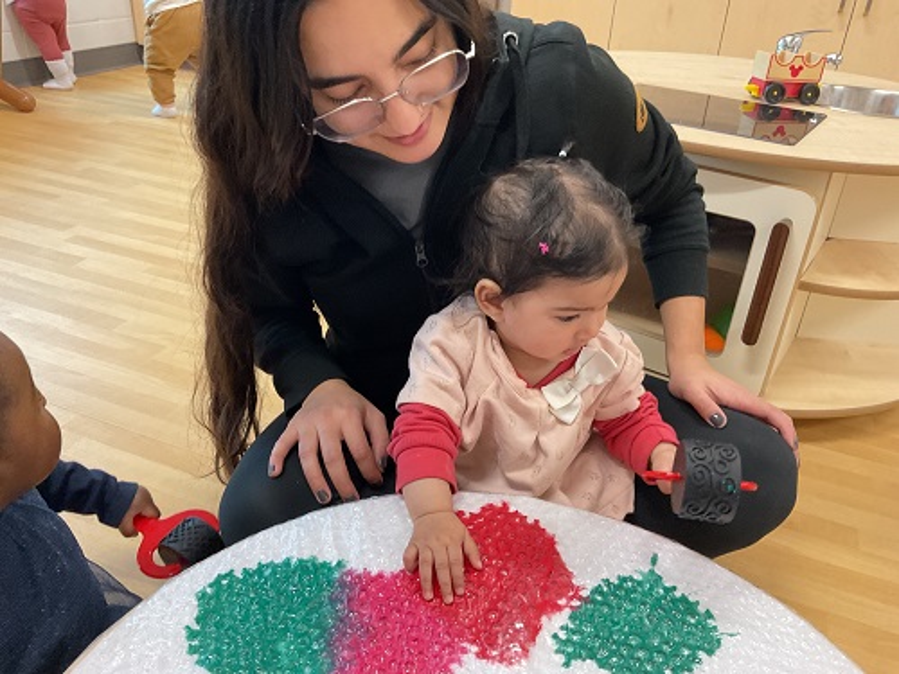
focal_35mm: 29
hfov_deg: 61.7
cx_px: 450
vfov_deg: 48.2
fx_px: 753
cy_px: 337
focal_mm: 3
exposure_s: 1/40
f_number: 1.8
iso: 250
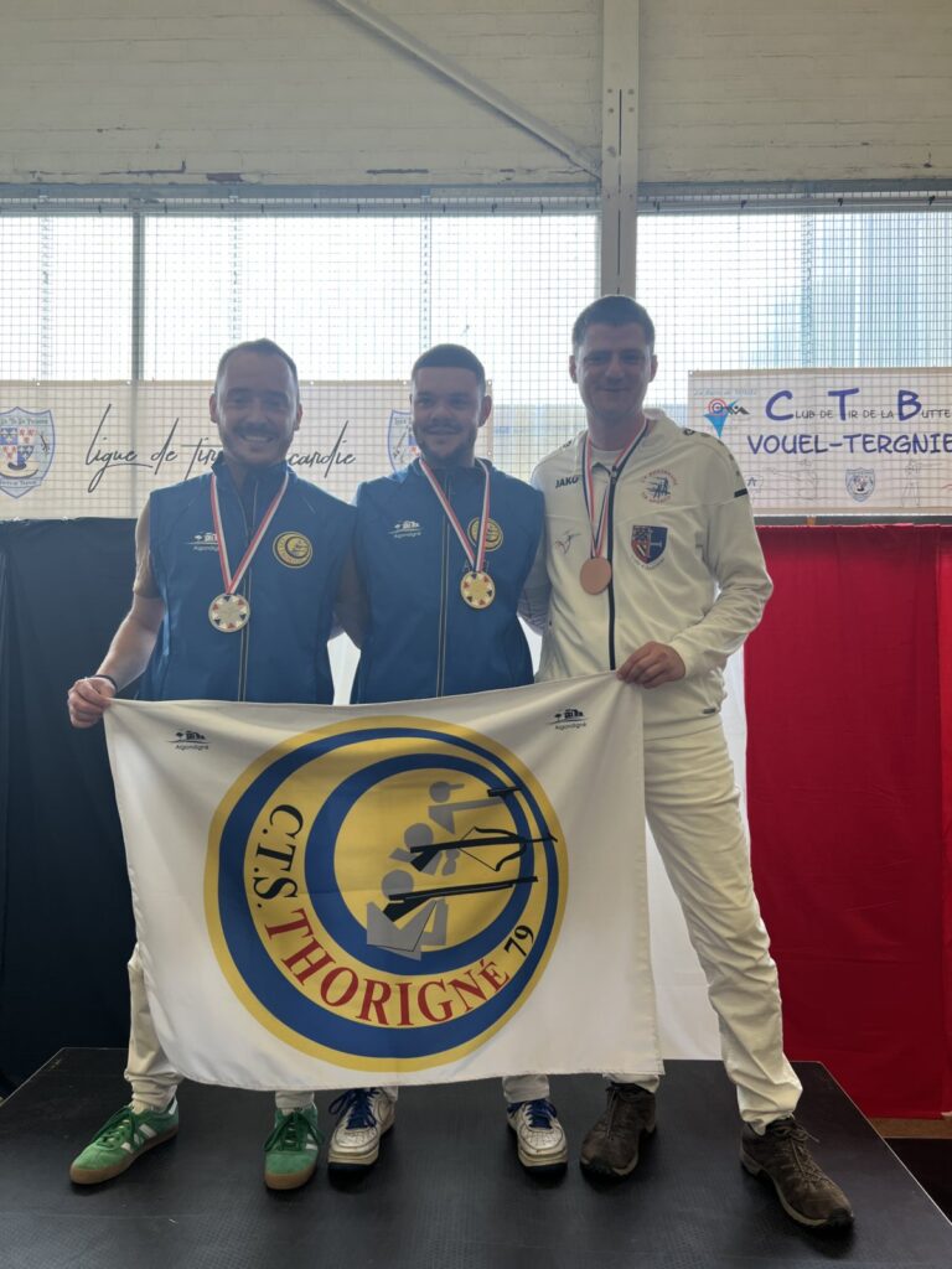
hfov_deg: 53.1
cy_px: 634
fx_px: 953
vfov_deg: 67.3
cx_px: 476
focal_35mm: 26
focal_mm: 5.7
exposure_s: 1/158
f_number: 1.5
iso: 40
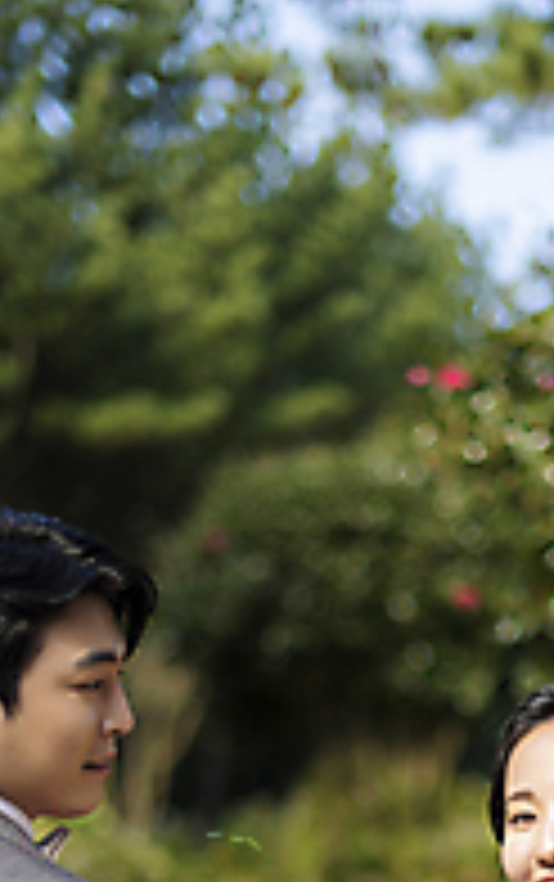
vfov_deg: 19.5
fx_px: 2505
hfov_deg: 12.6
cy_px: 837
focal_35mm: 104
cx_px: 399
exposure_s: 1/2000
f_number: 1.4
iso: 100
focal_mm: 50
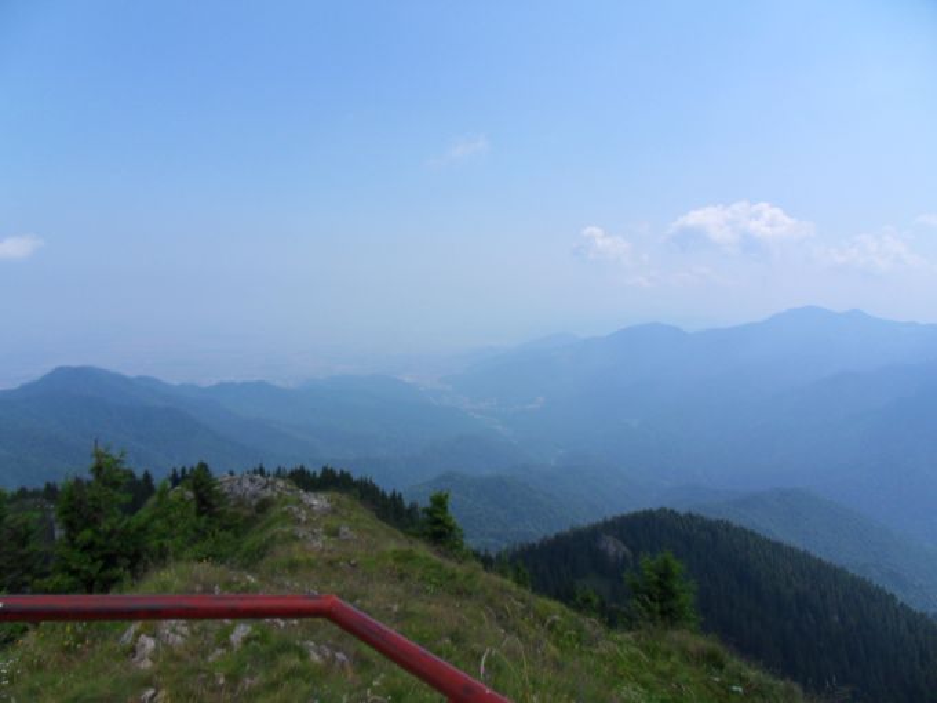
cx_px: 468
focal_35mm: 24
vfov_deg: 56.8
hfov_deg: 71.6
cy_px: 352
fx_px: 650
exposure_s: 1/250
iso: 80
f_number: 7.5
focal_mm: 4.2
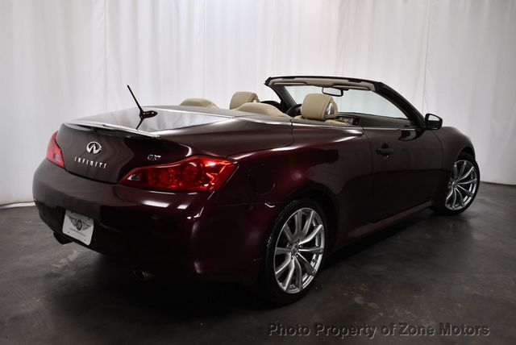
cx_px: 258
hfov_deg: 53.1
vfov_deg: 36.9
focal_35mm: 36
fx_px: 516
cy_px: 172
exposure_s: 1/250
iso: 640
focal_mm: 18
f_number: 3.5
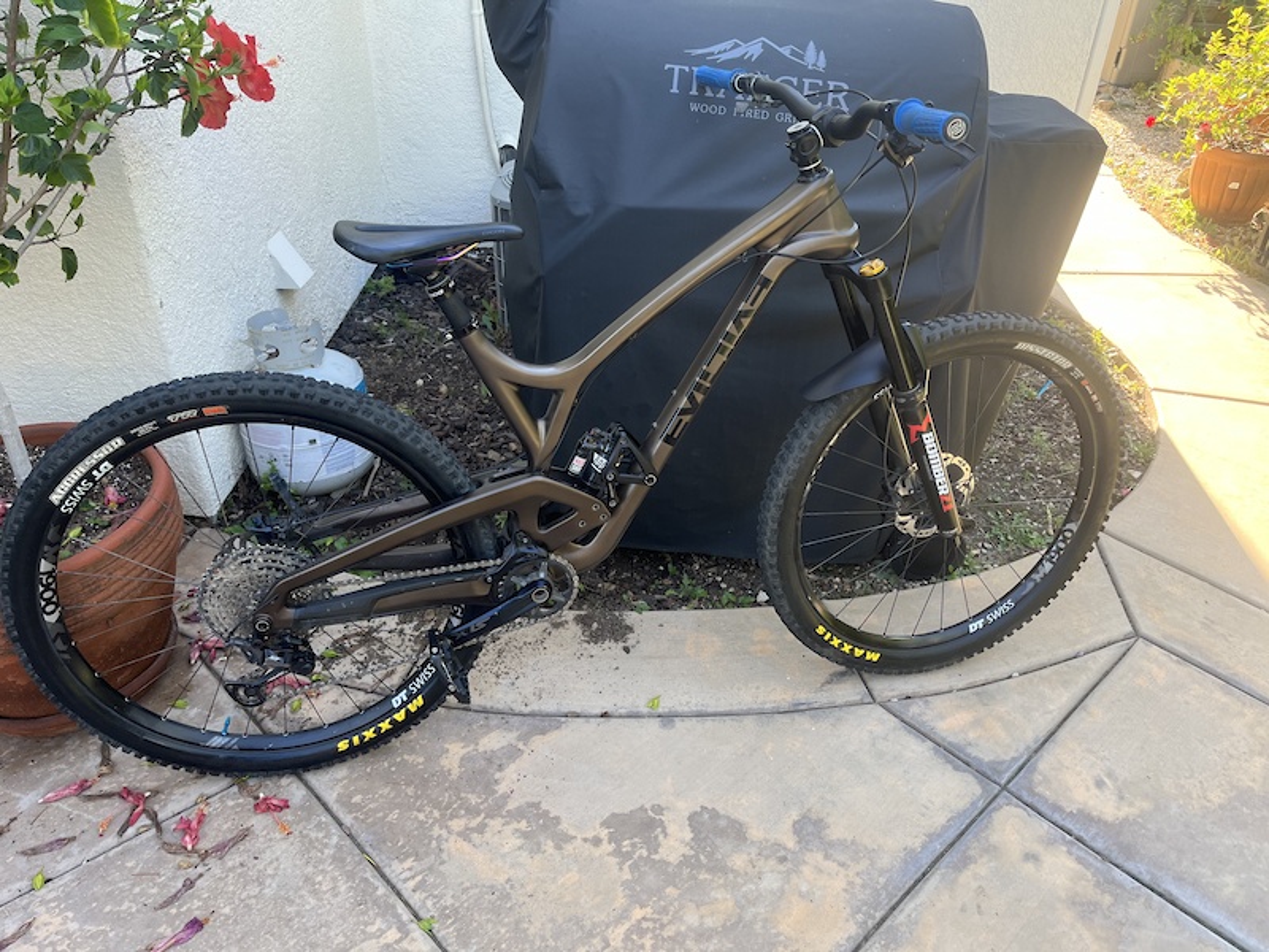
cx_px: 634
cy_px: 476
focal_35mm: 26
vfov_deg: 53.1
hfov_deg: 67.3
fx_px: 953
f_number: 1.6
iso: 64
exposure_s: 1/164
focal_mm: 5.1
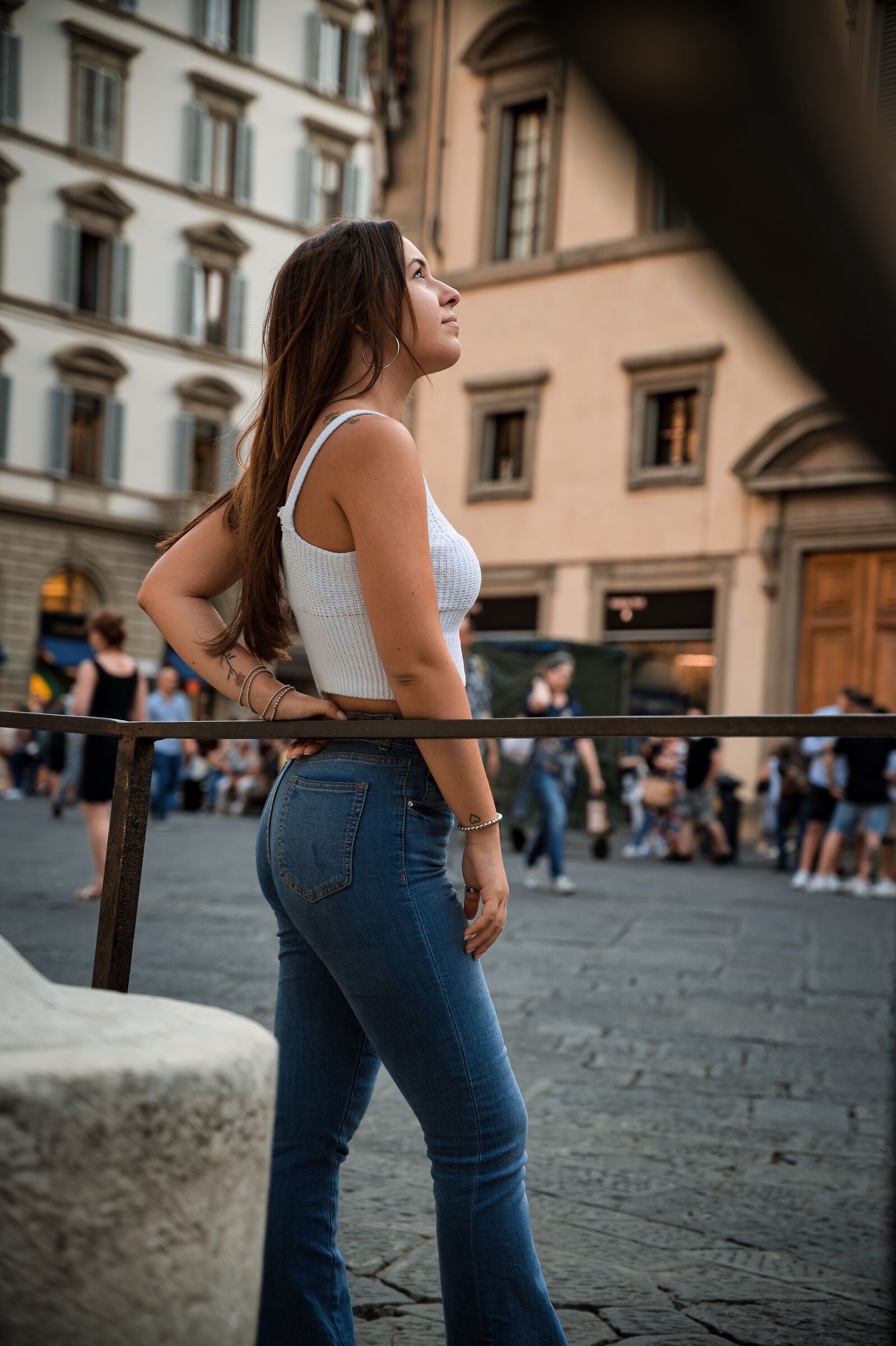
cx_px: 448
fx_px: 2617
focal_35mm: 70
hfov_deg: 19.4
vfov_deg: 28.9
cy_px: 673
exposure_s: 1/200
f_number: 4
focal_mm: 70
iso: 125
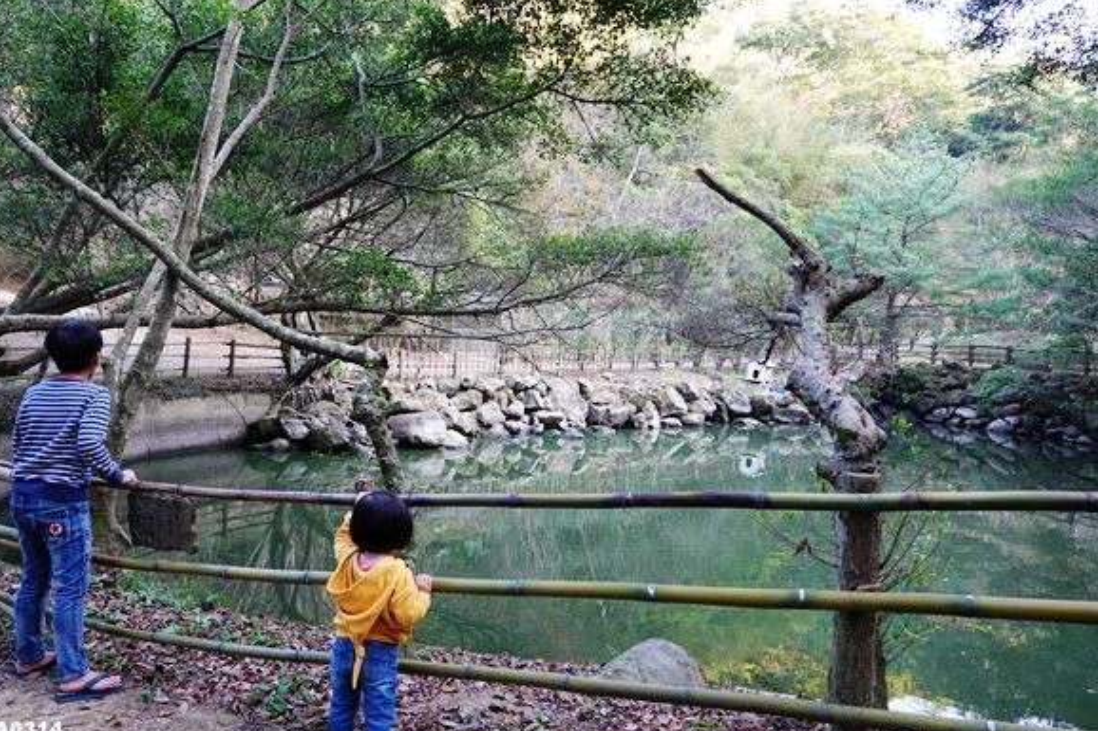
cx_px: 484
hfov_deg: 67.2
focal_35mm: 27
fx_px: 823
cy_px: 375
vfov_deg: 47.9
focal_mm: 9
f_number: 2.8
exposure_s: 1/30
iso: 125
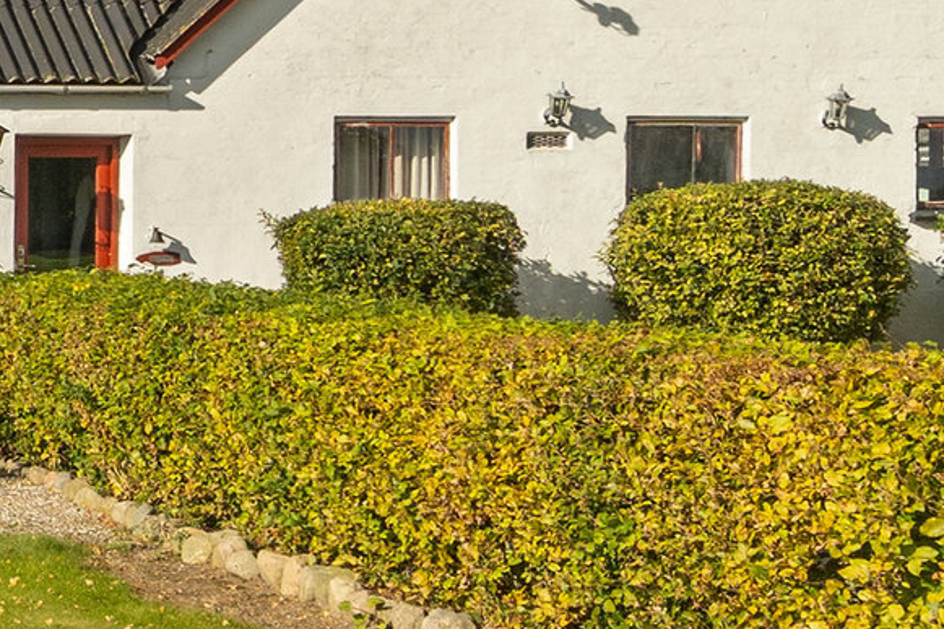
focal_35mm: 93
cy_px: -143
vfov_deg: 14.2
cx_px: -843
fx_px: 2438
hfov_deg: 17.2
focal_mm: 12
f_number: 8
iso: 200
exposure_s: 1/500
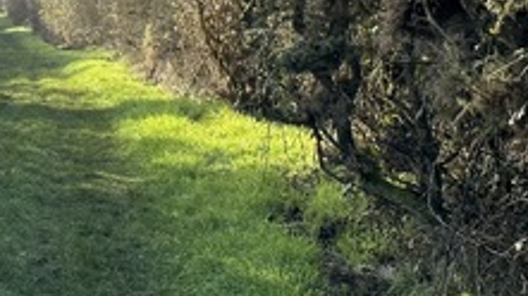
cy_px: -19
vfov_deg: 8.5
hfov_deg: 15.0
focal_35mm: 142
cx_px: 91
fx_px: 1987
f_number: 1.78
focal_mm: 6.86
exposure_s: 1/1171
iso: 64
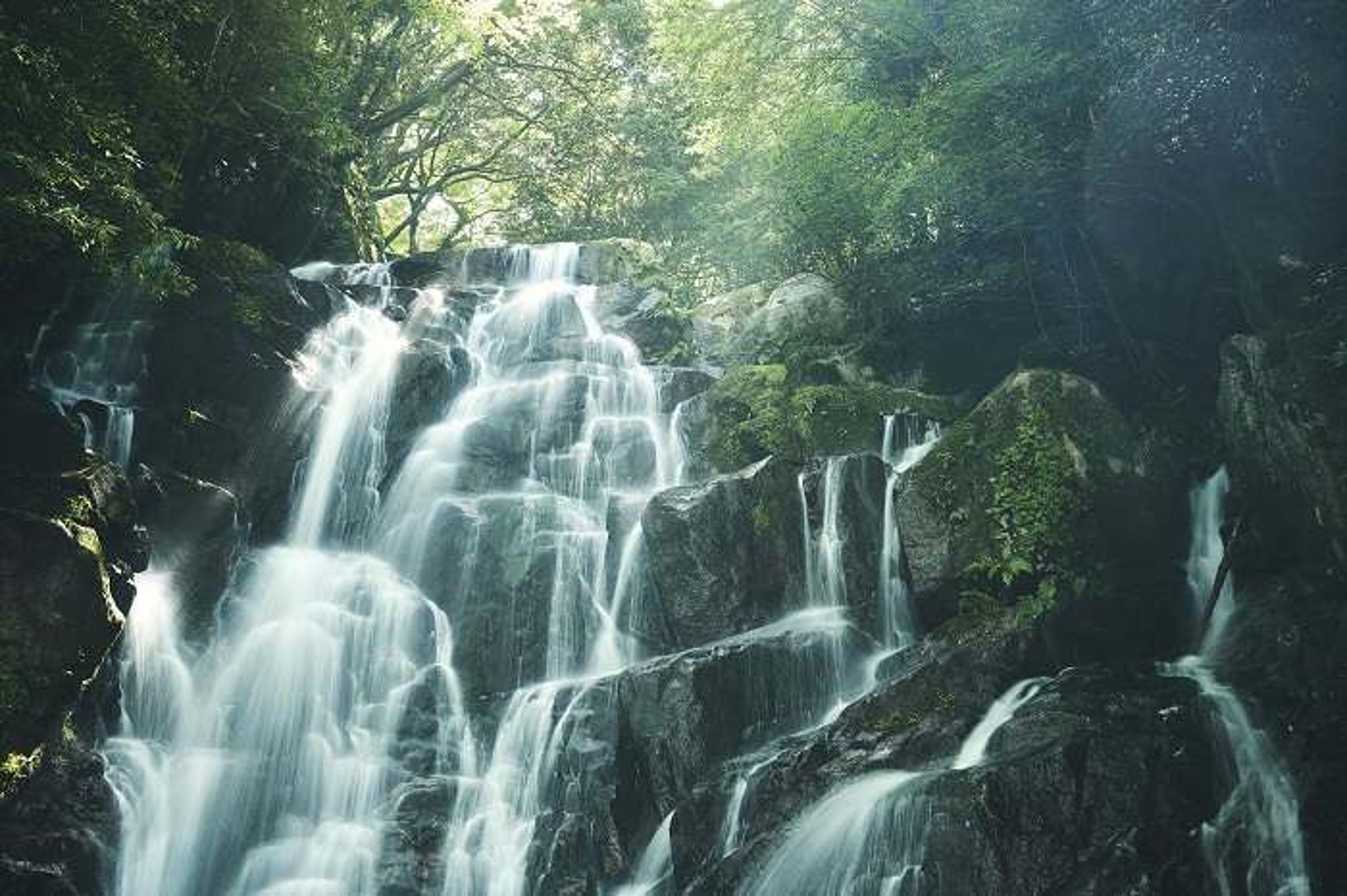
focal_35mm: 35
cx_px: 674
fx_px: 1309
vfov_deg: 37.8
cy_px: 448
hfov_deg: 54.5
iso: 100
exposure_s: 1/4
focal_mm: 35
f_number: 8
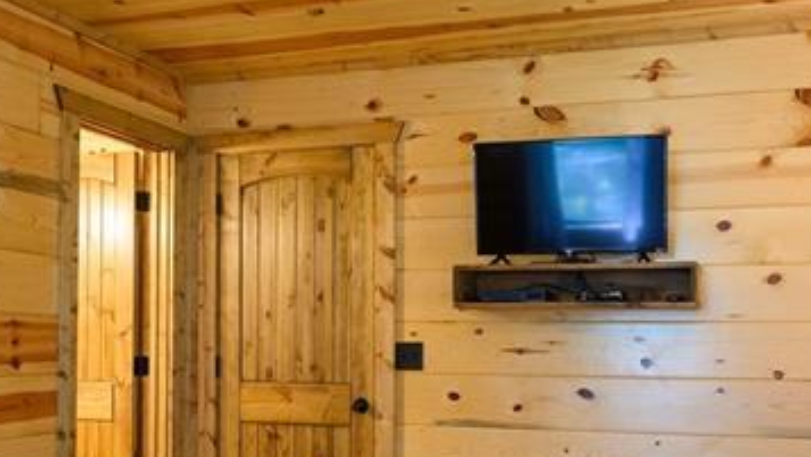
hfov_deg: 48.3
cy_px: 387
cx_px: 440
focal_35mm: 42
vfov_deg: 27.6
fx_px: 903
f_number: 7.1
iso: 320
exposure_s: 1/2.5
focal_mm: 14
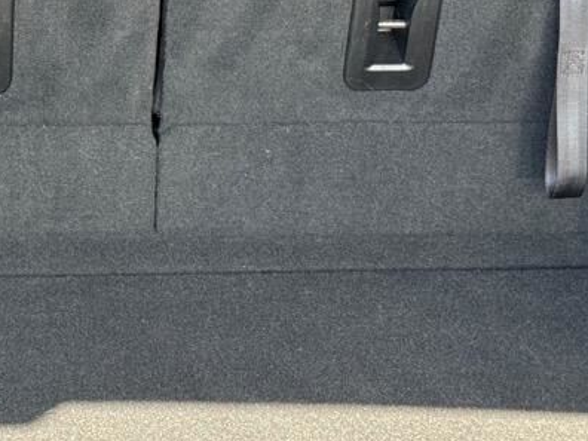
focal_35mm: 124
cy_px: 65
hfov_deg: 15.6
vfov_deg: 11.9
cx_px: -16
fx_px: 2106
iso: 64
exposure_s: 1/230
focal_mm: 6.76
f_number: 1.78
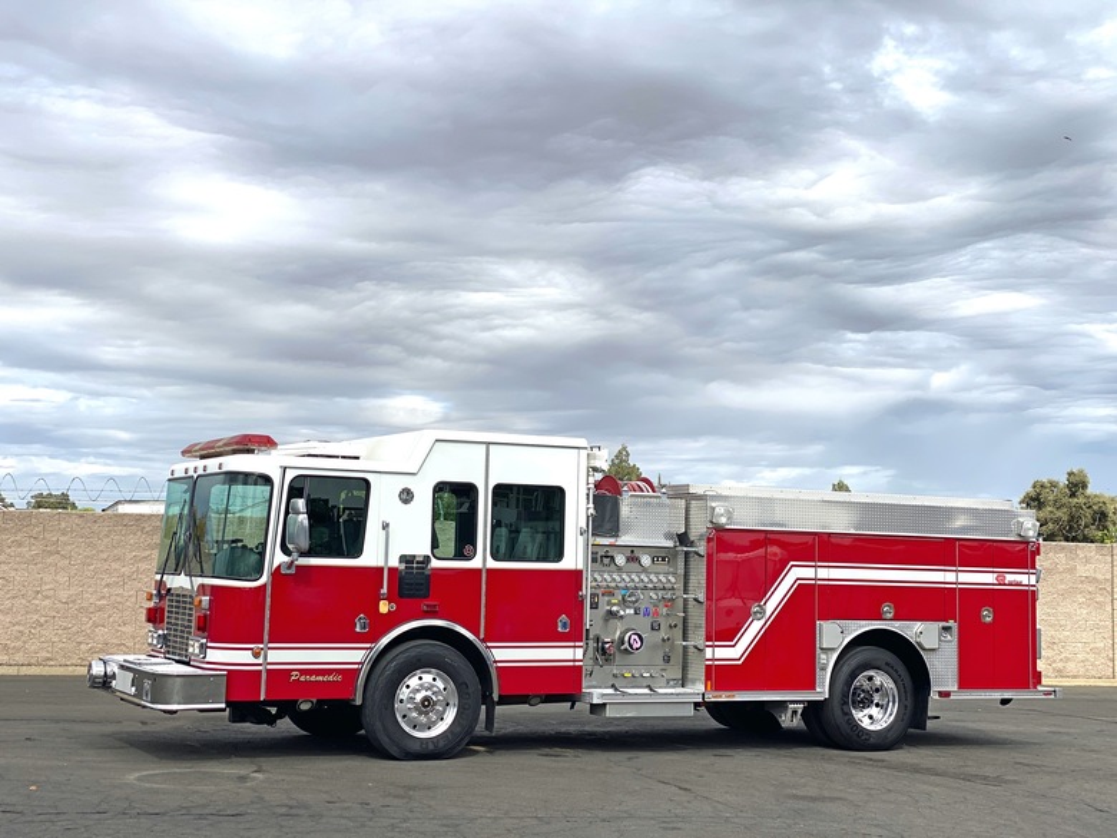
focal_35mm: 52
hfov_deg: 36.8
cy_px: 419
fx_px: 1678
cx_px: 558
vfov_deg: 28.0
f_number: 2
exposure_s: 1/1332
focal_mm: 6
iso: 20
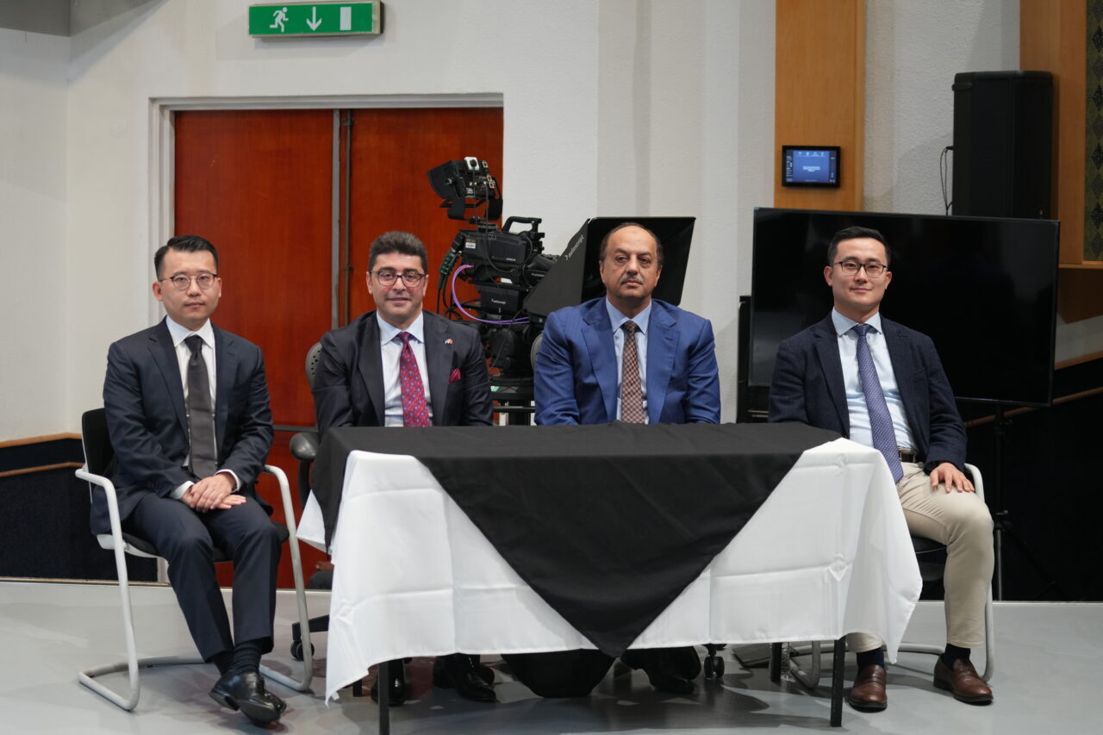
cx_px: 552
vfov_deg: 19.5
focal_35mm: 70
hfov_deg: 28.8
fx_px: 2144
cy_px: 368
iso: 800
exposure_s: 1/200
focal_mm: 70
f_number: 2.8
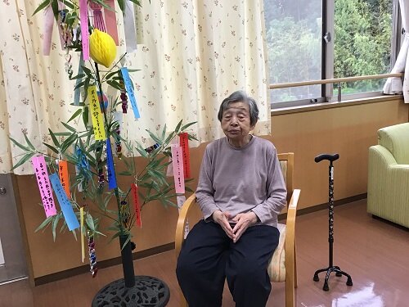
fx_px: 366
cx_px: 204
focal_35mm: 31
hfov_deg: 58.4
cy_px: 154
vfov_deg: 45.4
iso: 32
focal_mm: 3.3
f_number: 2.4
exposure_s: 1/30
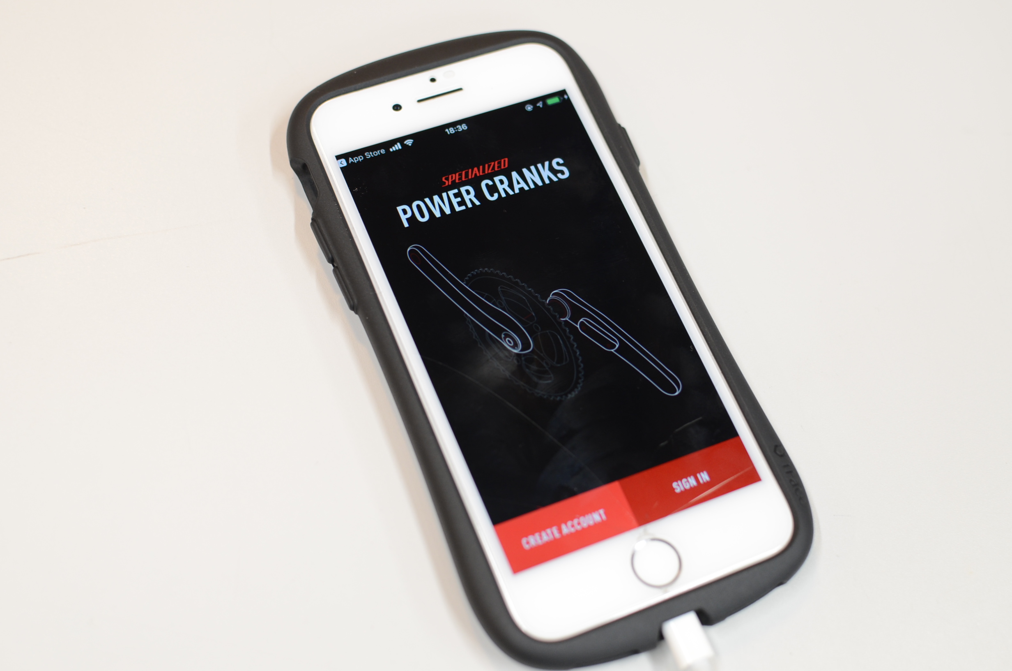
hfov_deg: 37.9
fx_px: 1473
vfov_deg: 25.6
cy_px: 336
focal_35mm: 52
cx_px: 506
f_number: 4
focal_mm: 35
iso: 400
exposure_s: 1/60
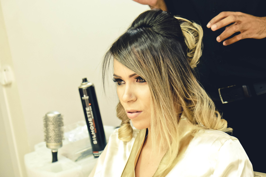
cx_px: 133
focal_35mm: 61
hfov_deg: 32.9
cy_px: 88
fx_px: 451
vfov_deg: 22.3
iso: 3200
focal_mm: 40.7
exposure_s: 1/100
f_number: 4.5
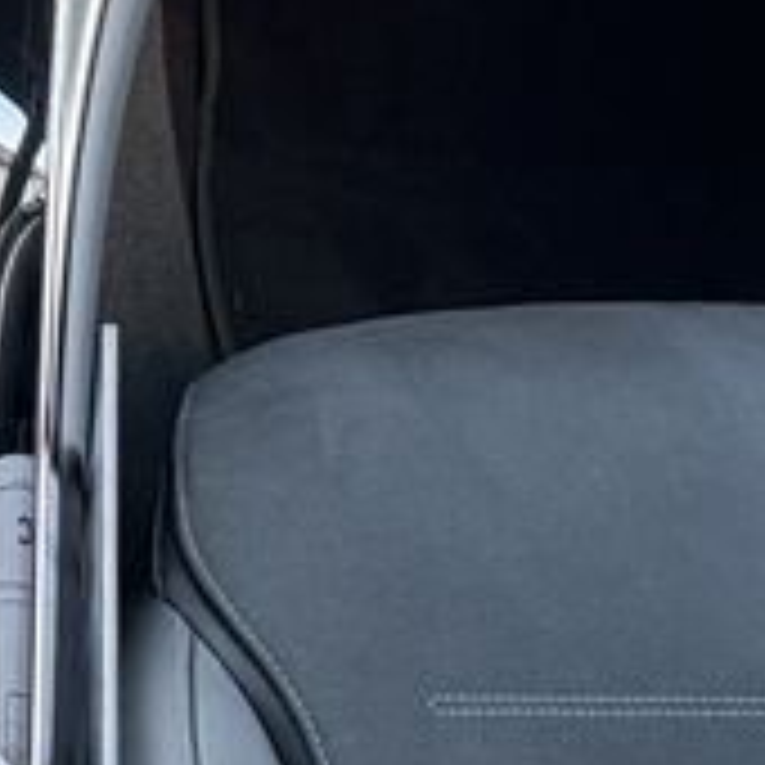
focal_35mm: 128
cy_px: 22
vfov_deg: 13.5
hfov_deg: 13.0
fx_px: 3200
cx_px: -306
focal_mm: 6.76
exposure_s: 1/60
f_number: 1.78
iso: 320
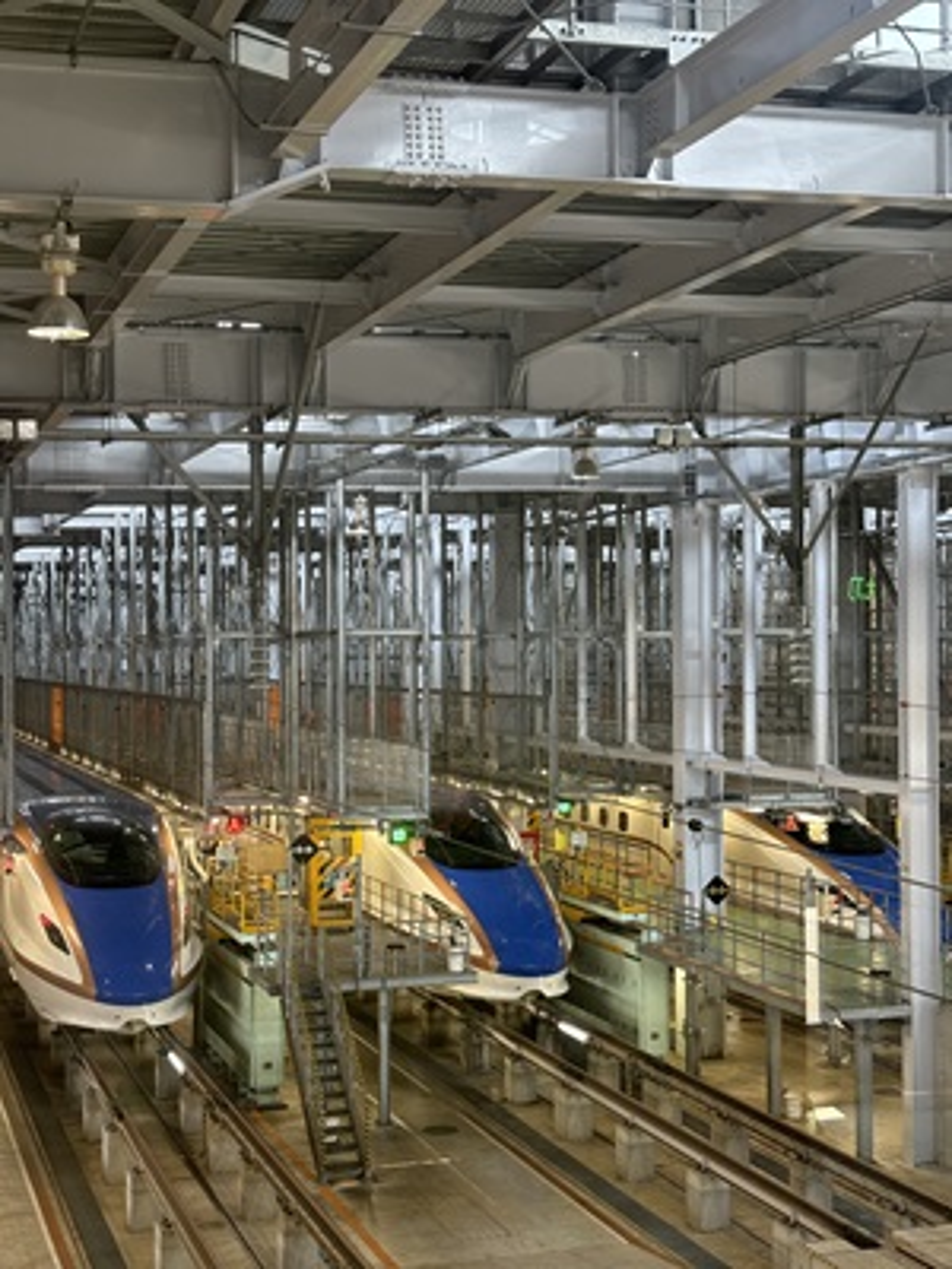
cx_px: 476
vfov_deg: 36.8
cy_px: 634
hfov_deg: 28.0
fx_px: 1907
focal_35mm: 52
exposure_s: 1/60
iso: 125
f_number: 1.6
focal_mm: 5.96
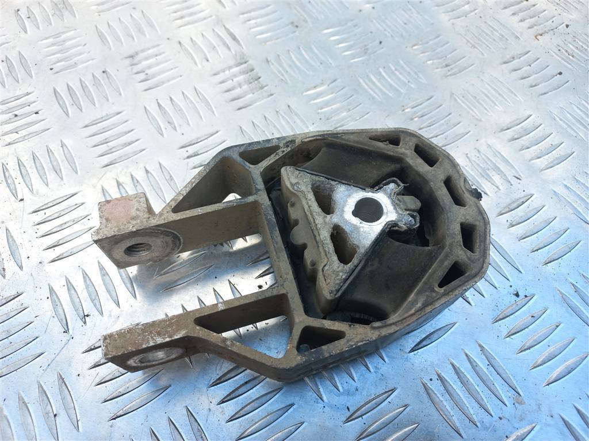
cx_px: 294
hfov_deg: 69.4
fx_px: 425
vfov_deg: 54.9
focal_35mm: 25
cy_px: 220
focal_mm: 4.6
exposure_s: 1/202
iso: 25
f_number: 1.8
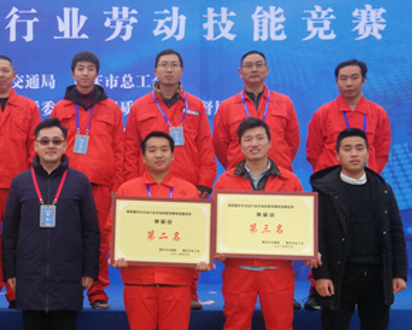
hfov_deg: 26.2
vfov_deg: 21.4
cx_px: 76
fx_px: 866
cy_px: 233
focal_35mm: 71
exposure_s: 1/100
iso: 64
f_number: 2.2
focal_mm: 3.95
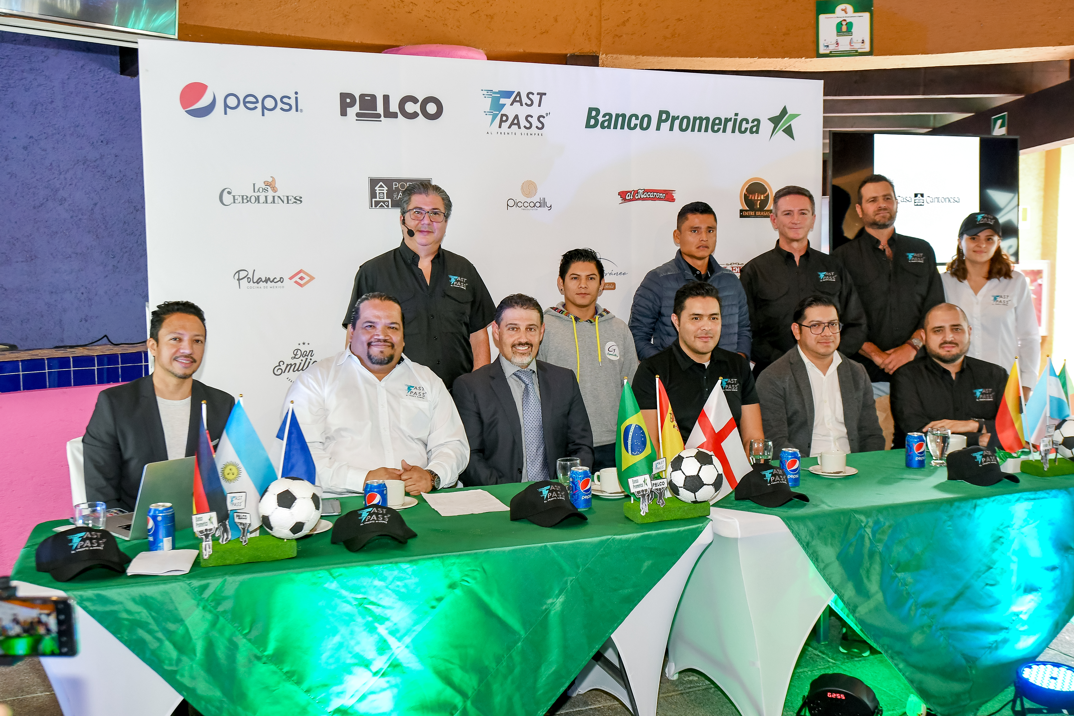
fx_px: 1074
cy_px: 358
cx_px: 537
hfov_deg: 53.1
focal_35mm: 36
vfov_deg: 36.9
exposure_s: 1/80
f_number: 3.2
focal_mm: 24
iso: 1000
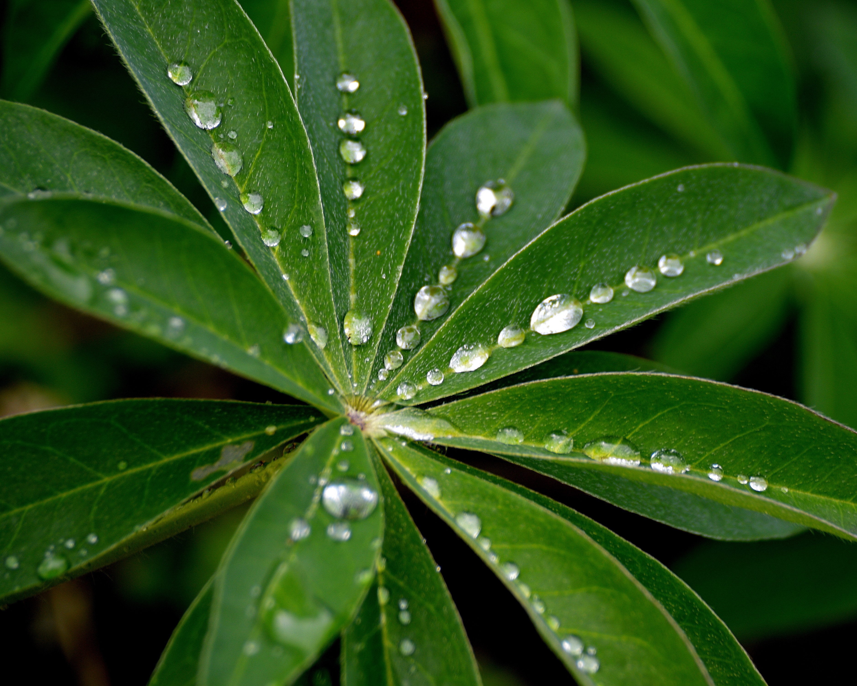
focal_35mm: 339
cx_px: 468
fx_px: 8598
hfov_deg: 5.7
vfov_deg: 4.6
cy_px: 343
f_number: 5.3
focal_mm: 200
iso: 100
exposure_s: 1/100
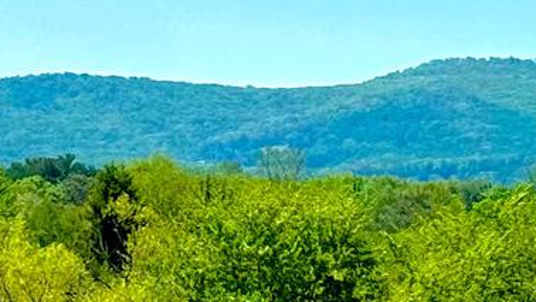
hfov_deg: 7.6
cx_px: 284
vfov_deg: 4.2
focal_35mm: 283
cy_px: 598
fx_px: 4024
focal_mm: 6.76
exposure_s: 1/4310
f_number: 1.78
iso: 64
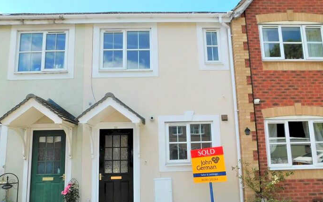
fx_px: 220
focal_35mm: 25
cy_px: 116
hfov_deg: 72.5
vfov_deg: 49.1
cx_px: 160
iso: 125
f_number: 3
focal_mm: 4
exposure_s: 1/1250
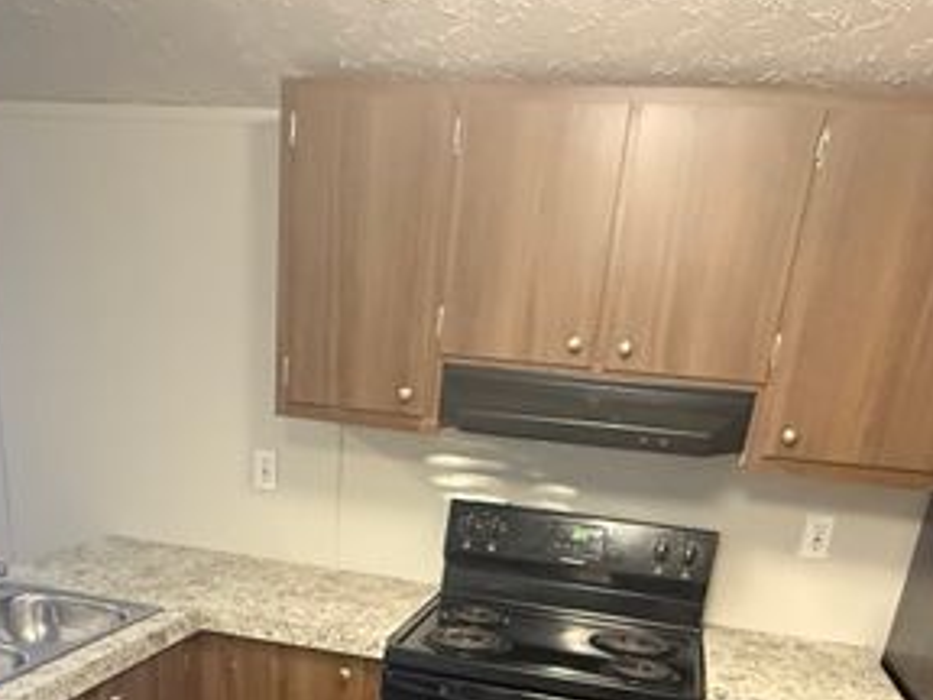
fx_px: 916
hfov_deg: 53.8
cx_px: 411
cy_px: 753
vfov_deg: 36.1
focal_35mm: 34
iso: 1000
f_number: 2.2
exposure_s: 1/60
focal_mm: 2.22
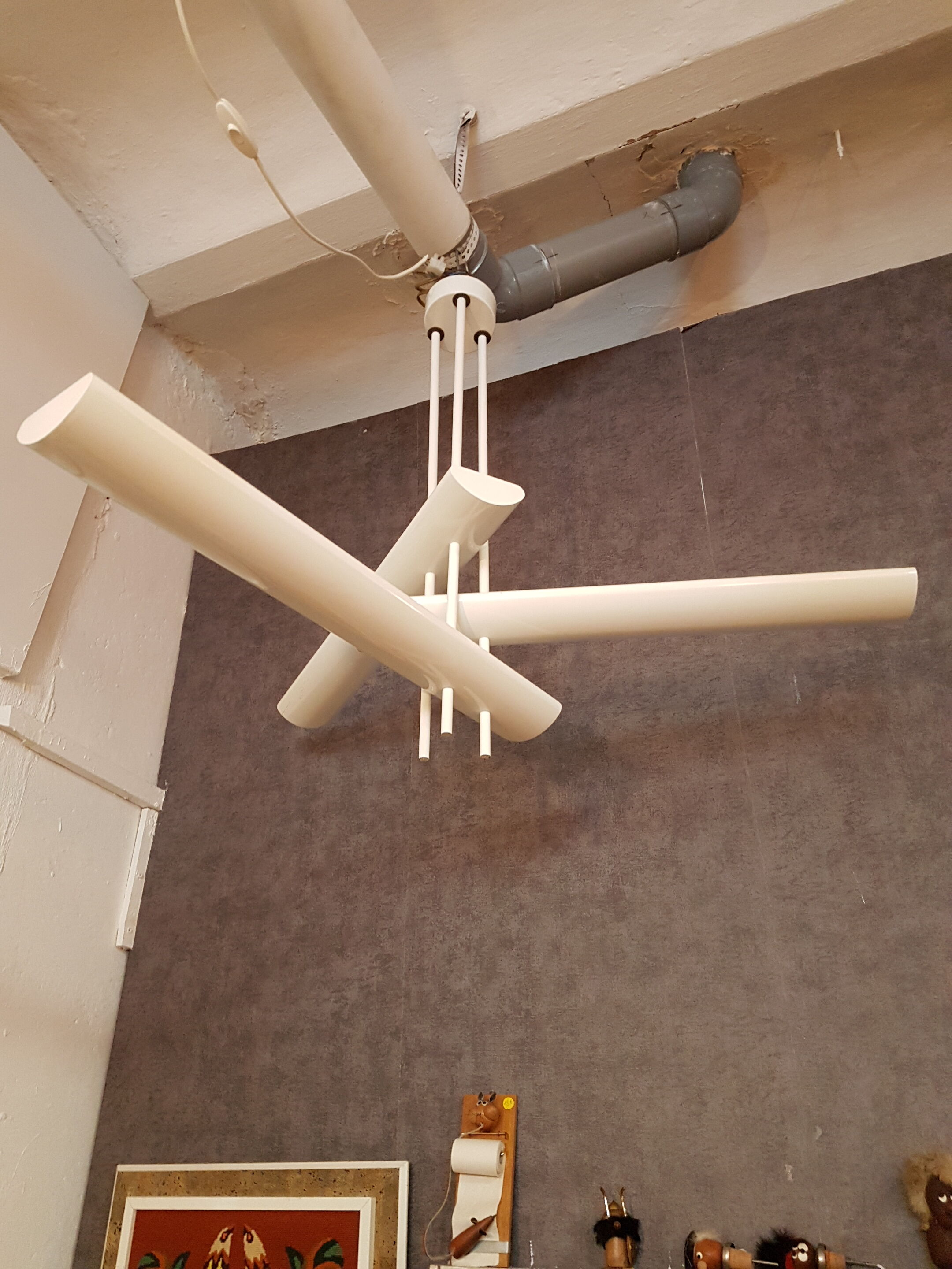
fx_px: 953
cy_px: 634
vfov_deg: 67.3
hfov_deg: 53.1
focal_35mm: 26
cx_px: 476
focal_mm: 4.2
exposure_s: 1/14
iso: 250
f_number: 1.7
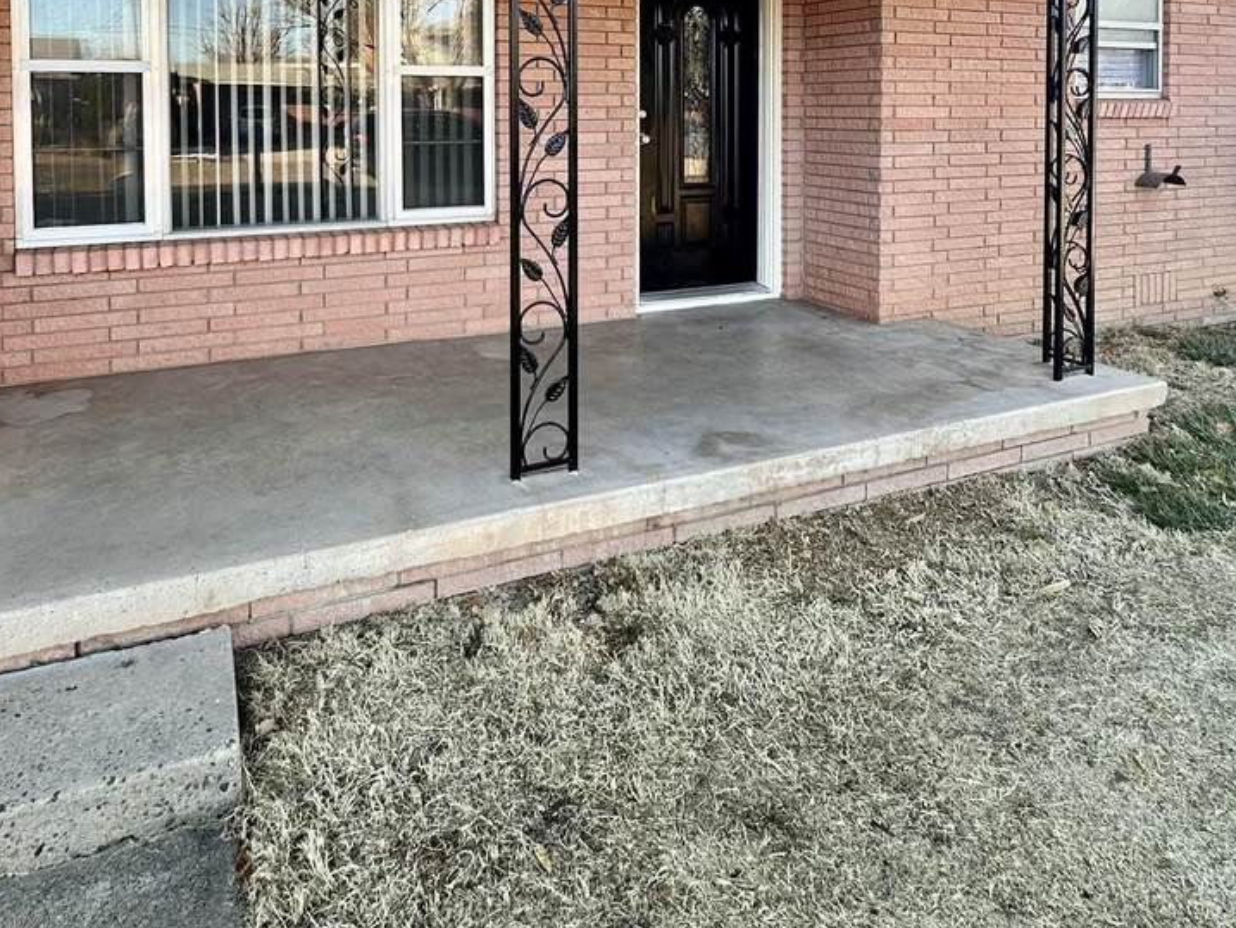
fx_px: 893
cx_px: 536
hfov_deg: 69.1
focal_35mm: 25
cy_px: 128
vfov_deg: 50.0
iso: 40
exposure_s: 1/106
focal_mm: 2.22
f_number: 2.2
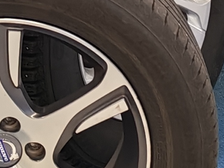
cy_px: -132
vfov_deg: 6.1
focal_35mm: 238
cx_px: 32
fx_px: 1540
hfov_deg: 8.3
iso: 320
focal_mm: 6.12
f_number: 1.9
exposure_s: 1/100
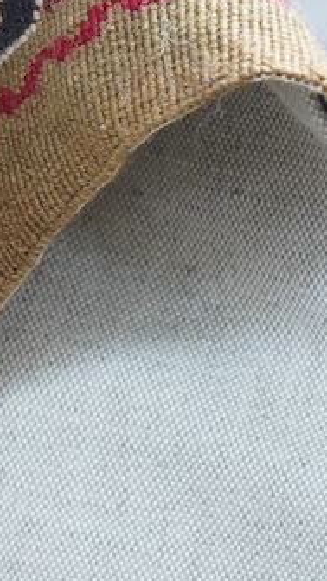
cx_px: -264
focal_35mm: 214
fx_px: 3299
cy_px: 623
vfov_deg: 10.0
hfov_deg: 5.6
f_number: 4
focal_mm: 40
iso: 2500
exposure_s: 1/125
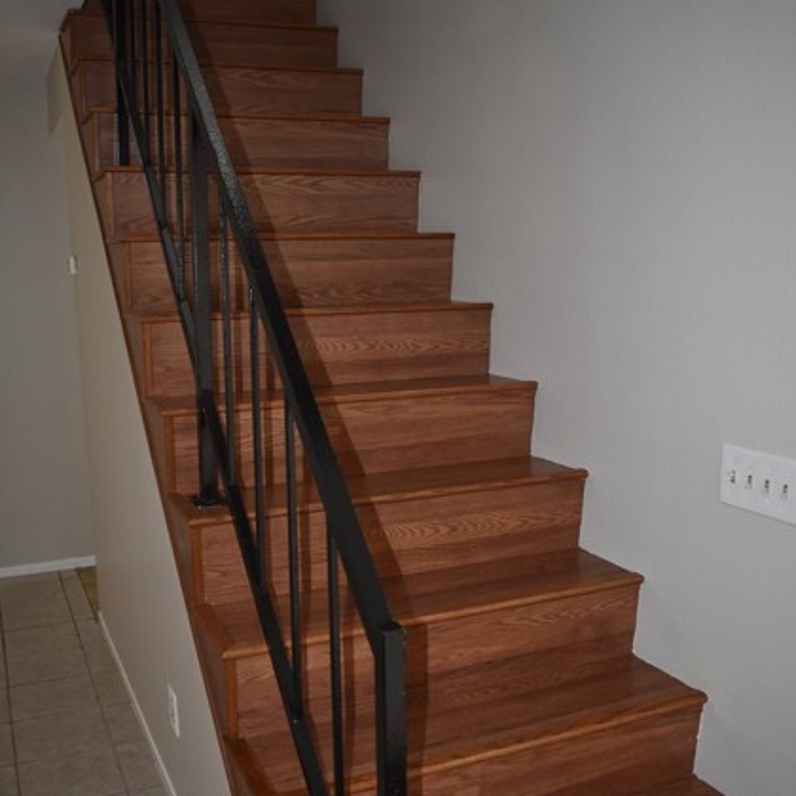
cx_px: 395
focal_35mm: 35
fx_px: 911
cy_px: 430
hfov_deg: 47.2
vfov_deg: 47.2
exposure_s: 1/200
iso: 900
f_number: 3.5
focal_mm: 18
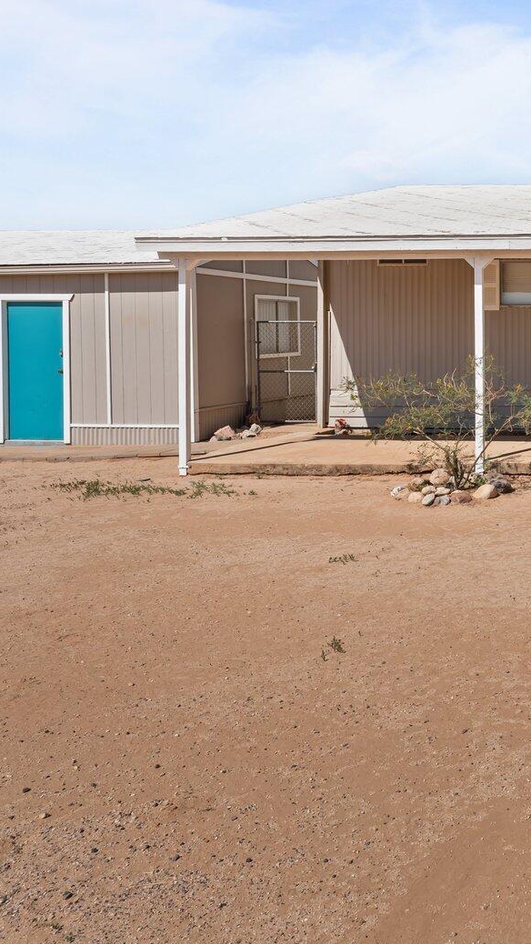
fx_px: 786
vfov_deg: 61.0
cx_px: 671
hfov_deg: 30.4
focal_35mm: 31
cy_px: 344
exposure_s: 1/640
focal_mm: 15.2
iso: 400
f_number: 8
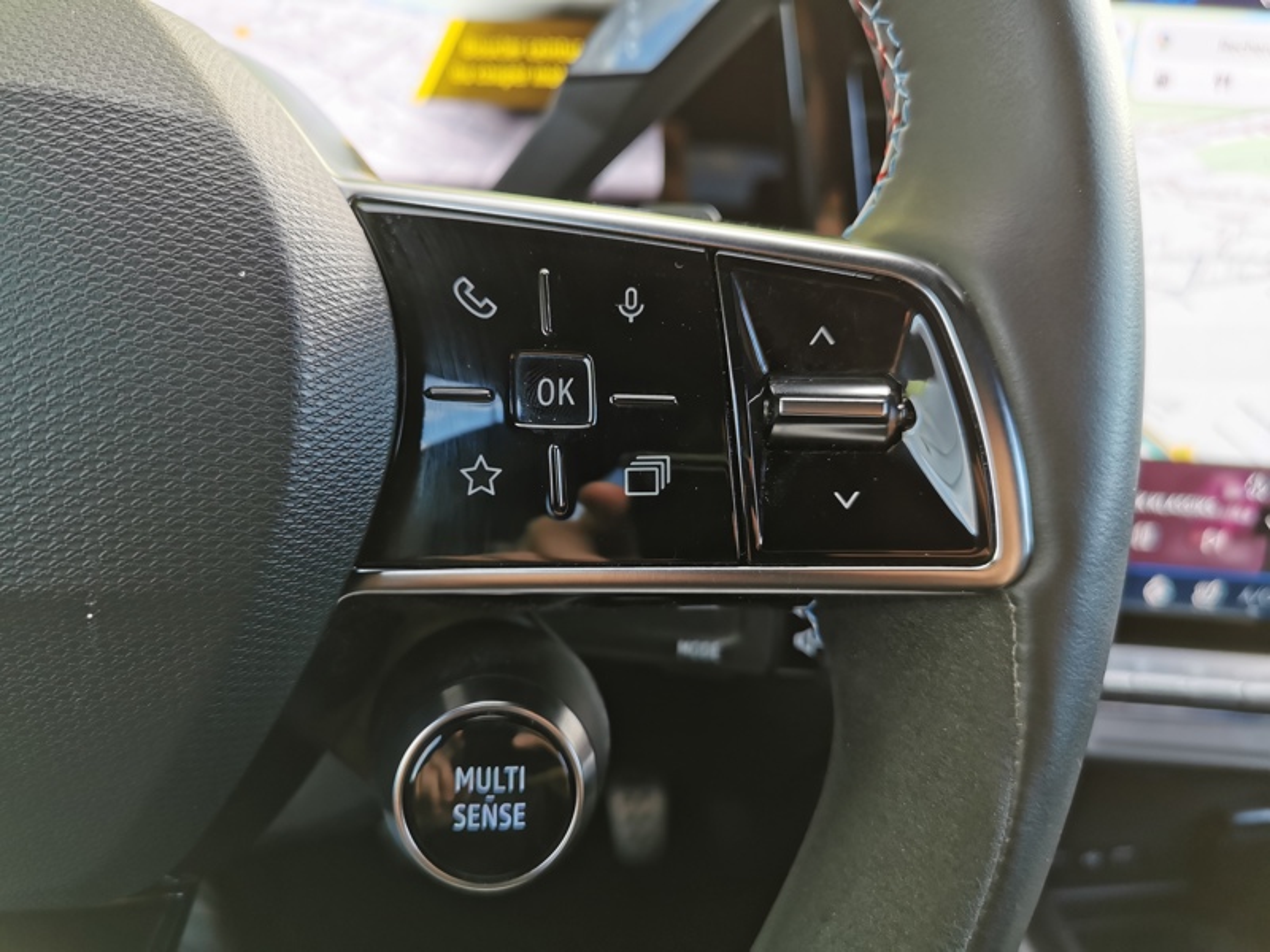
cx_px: 635
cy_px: 476
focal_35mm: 27
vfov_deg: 51.4
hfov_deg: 65.3
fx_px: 991
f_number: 1.8
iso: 64
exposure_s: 1/99.9
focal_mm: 5.58
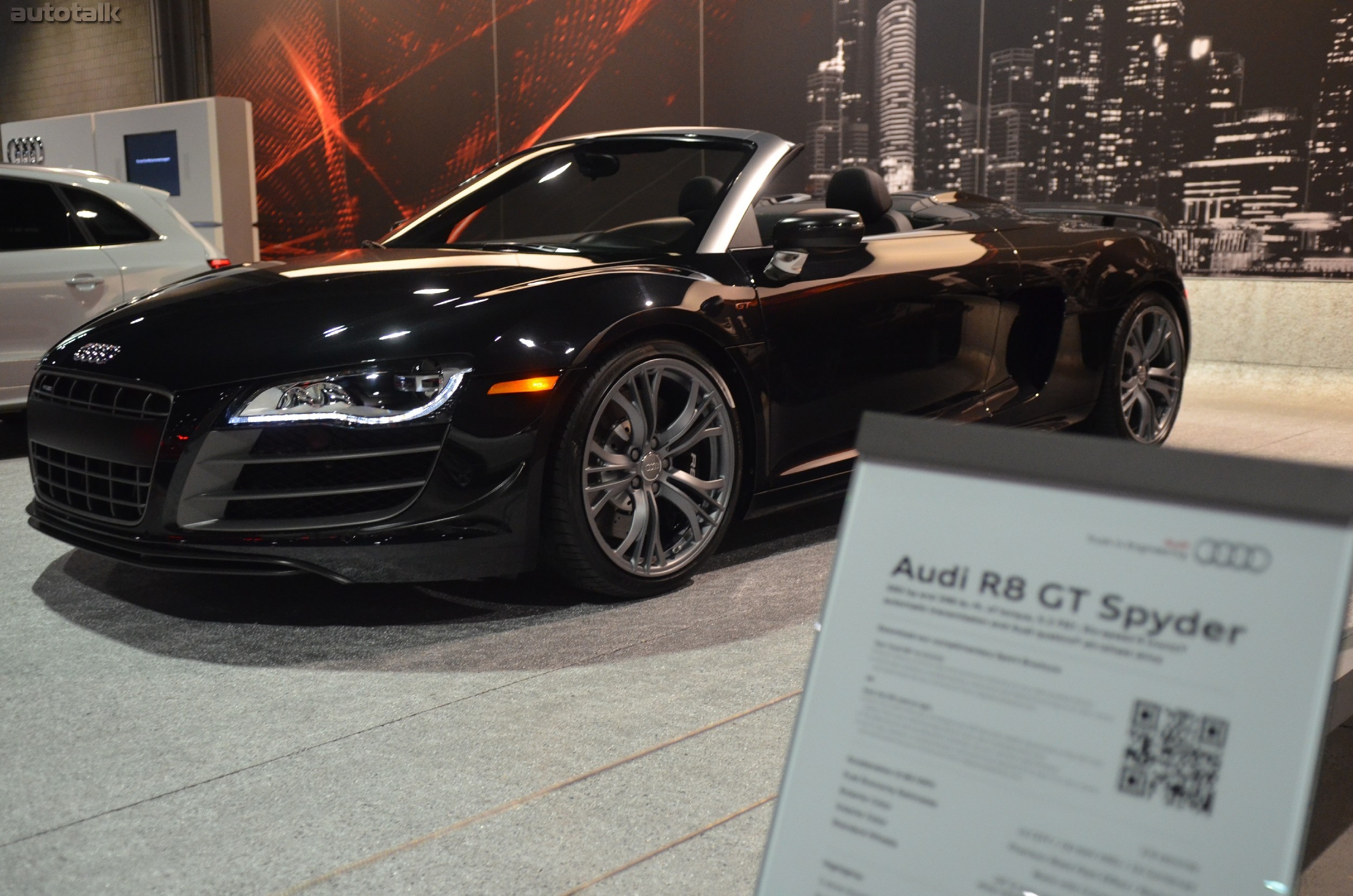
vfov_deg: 36.7
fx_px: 1350
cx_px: 676
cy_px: 448
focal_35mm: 36
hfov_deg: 53.2
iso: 1600
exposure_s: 1/80
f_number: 2.8
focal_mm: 24
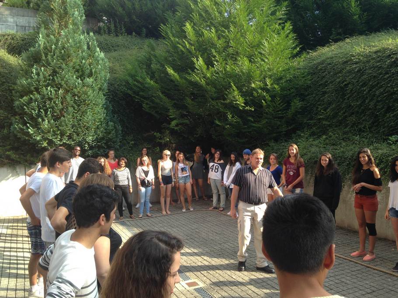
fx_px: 379
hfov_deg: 55.4
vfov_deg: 42.9
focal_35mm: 33
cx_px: 199
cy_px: 149
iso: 50
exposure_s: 1/264
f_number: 2.4
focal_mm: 4.12
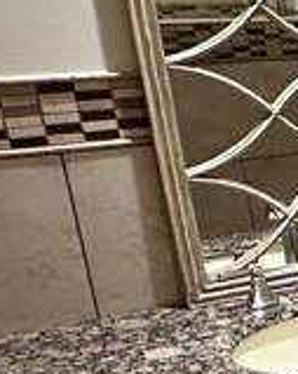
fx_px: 971
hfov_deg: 12.7
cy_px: 292
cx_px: 756
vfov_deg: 21.5
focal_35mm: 88
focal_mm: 2.22
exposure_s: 1/60
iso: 320
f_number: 2.2
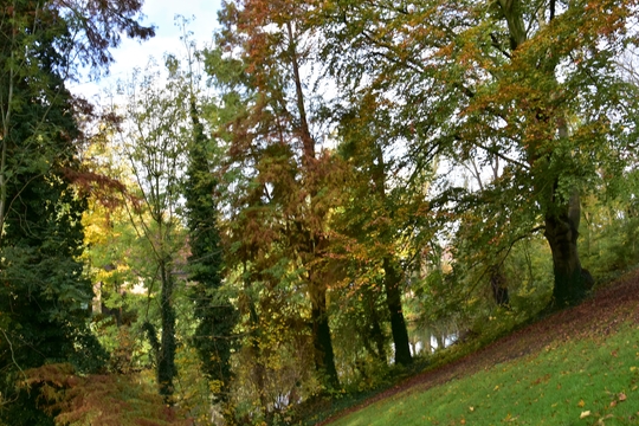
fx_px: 532
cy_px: 227
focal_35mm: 30
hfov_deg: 61.9
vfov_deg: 43.6
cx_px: 311
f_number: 10
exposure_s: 1/60
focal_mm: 18
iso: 280
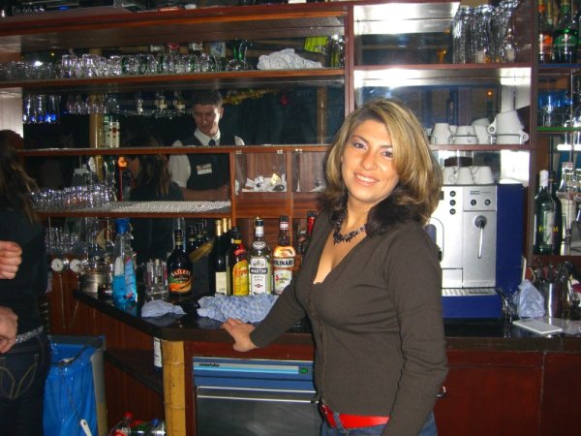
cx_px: 290
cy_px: 218
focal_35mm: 38
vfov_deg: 37.7
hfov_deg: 49.0
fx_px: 638
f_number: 2.8
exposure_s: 1/60
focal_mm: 7.9
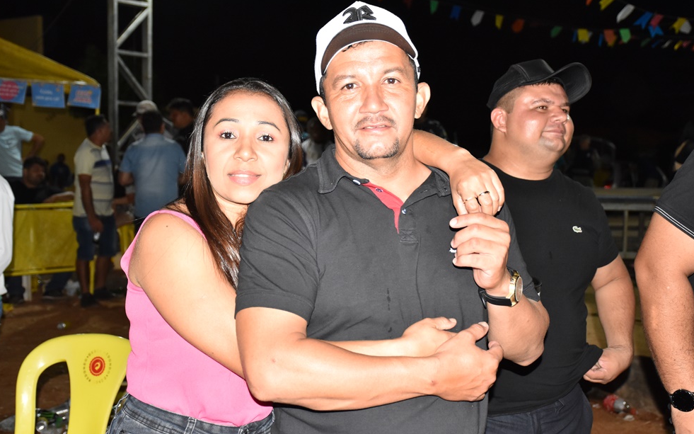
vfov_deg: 24.4
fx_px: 1002
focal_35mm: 53
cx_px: 347
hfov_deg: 38.2
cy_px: 206
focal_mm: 34
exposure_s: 1/100
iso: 1600
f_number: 4.2
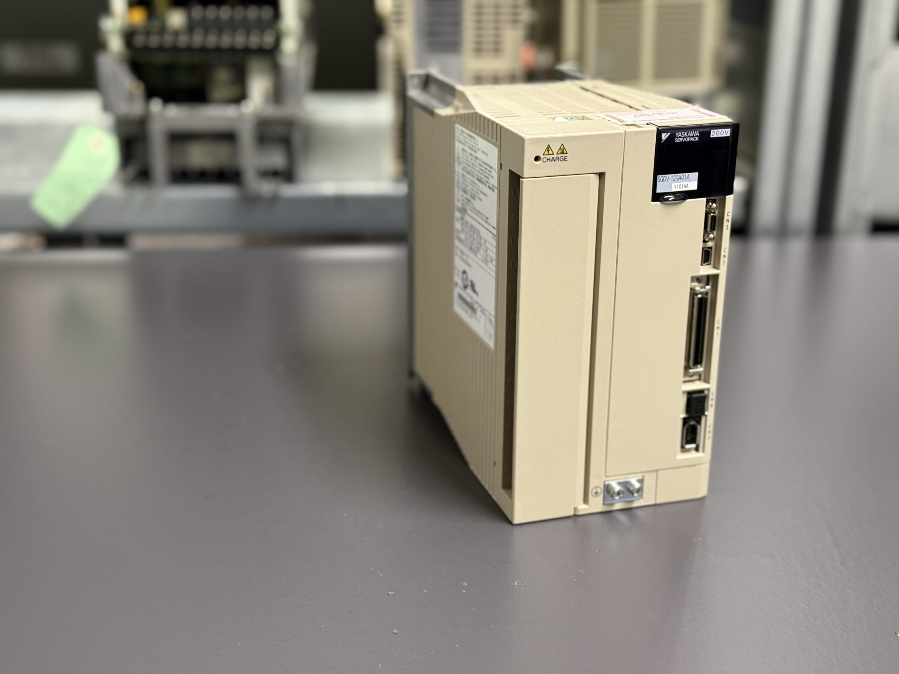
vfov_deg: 30.3
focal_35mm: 48
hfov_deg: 39.7
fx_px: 1247
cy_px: 337
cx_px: 450
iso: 200
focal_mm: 6.76
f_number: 1.78
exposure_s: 1/33
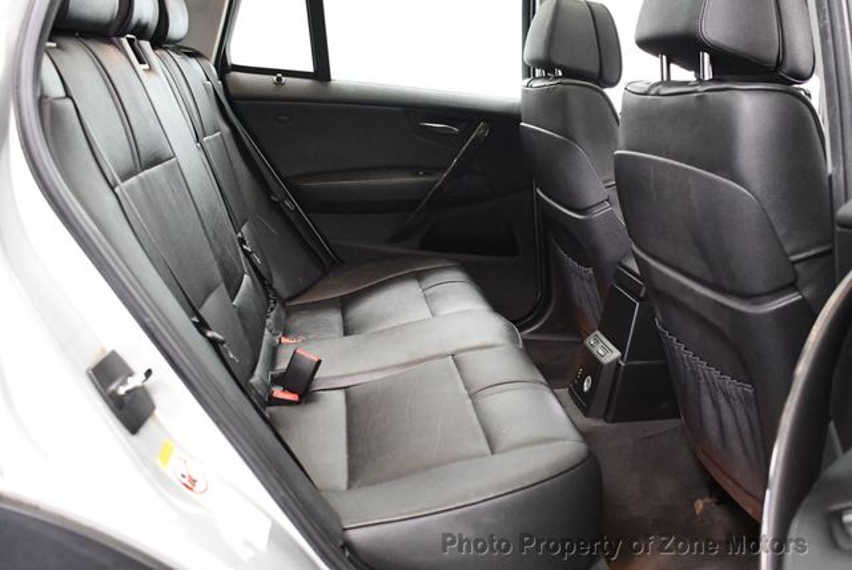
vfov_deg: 36.9
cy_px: 285
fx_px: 853
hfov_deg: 53.1
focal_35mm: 36
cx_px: 426
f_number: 3.5
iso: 4000
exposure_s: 1/60
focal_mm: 18
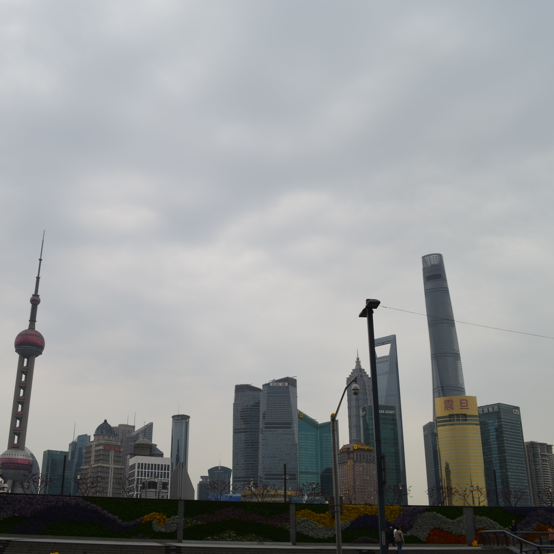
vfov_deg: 47.2
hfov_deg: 46.8
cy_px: 277
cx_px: 210
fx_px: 634
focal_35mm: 35
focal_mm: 18
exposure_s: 1/160
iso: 100
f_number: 11
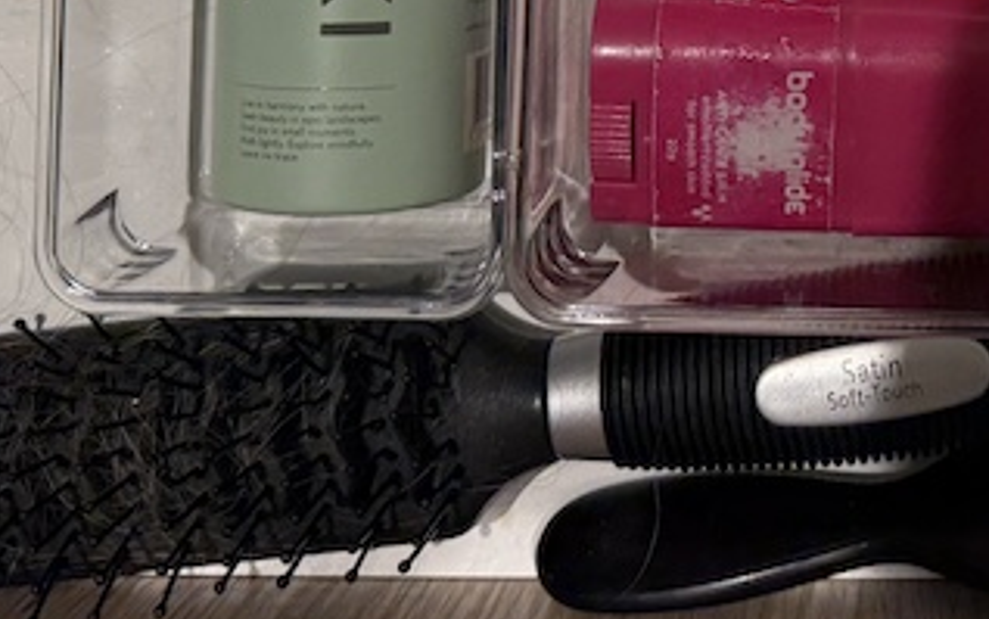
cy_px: -432
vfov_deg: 14.4
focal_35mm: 82
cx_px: 945
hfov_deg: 24.3
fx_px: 2211
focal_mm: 6.76
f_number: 1.78
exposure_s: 1/100
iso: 100
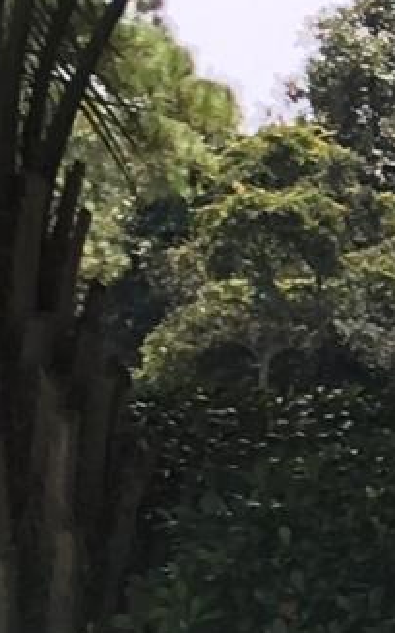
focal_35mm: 282
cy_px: 823
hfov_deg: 4.2
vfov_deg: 7.4
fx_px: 4864
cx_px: 1706
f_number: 2.2
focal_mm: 4.15
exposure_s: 1/516
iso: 25
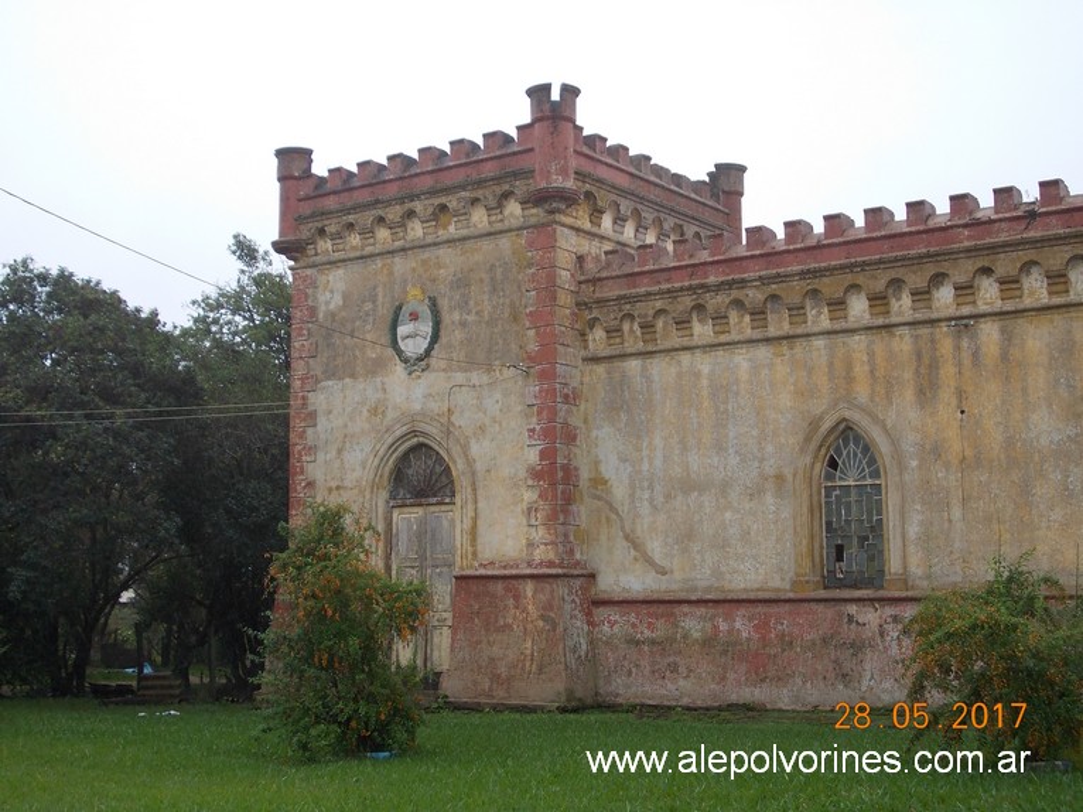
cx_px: 542
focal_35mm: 51
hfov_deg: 37.5
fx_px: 1595
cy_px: 406
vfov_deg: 28.5
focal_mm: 7.2
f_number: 3.6
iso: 80
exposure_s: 1/160
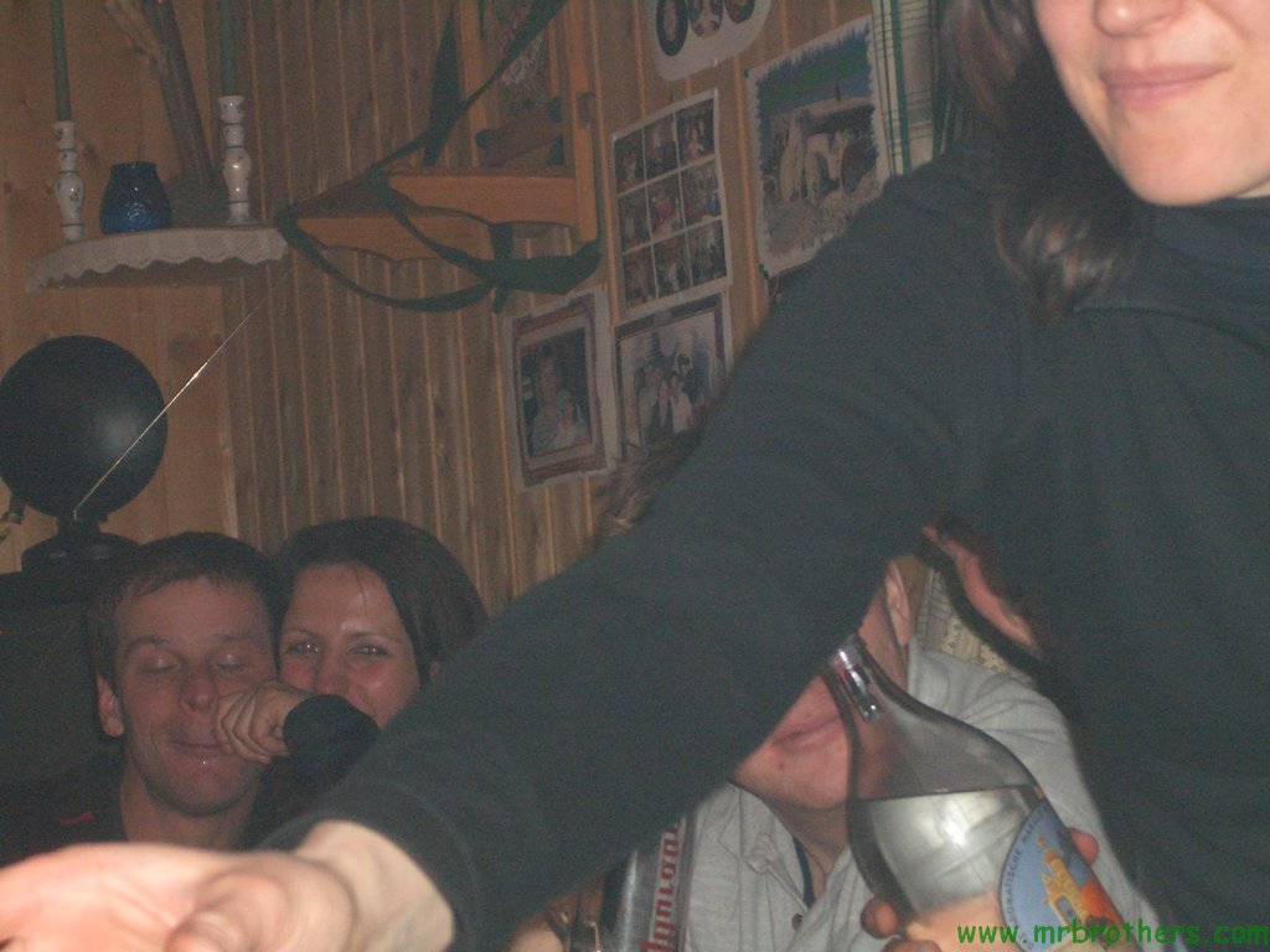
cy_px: 476
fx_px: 3852
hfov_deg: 18.7
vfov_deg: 14.1
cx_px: 635
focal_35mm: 105
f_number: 4.8
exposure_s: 1/60
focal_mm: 17.4
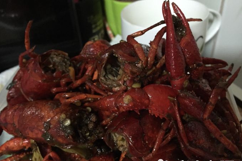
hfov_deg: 60.3
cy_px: 93
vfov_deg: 42.2
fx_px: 208
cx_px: 119
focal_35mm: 31
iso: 1000
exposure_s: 1/17
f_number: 2.2
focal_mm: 4.15
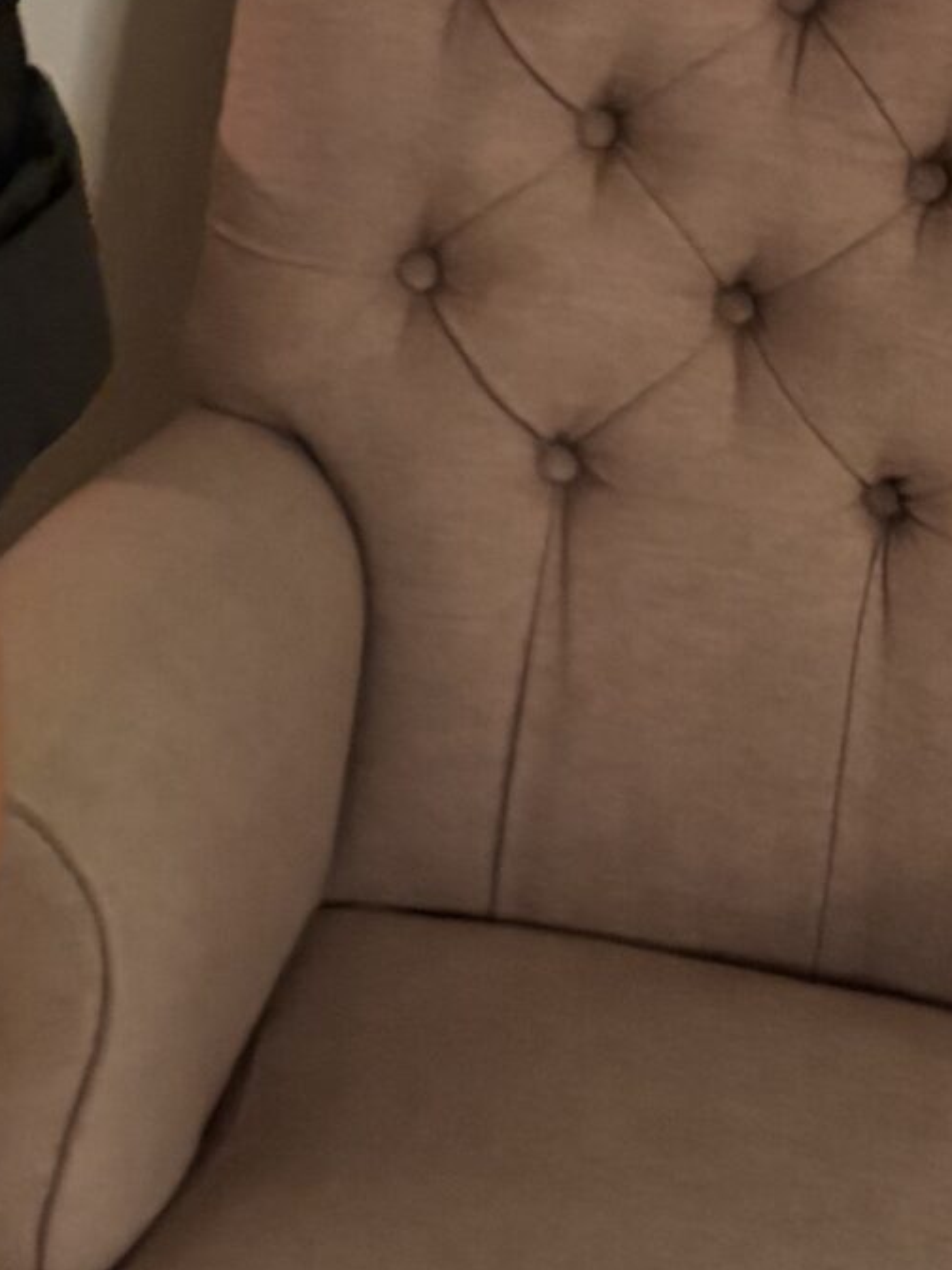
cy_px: 96
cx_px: -706
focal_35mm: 99
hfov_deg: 13.5
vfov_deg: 19.4
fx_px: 3630
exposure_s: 1/24
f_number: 1.6
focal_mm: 5.96
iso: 1000
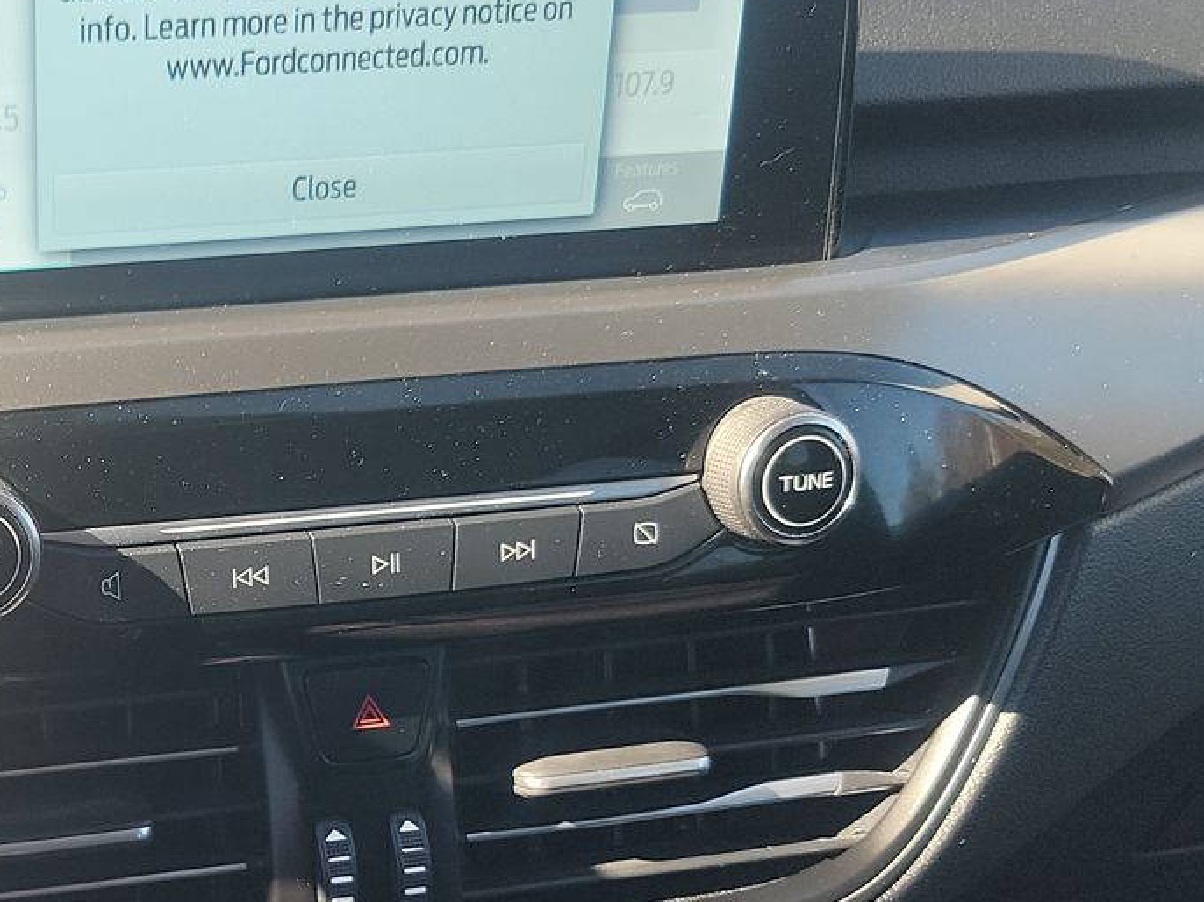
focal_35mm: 56
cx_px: -12
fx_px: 1947
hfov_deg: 31.6
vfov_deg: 26.0
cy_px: 581
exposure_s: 1/119
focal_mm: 6.7
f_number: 1.8
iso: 82
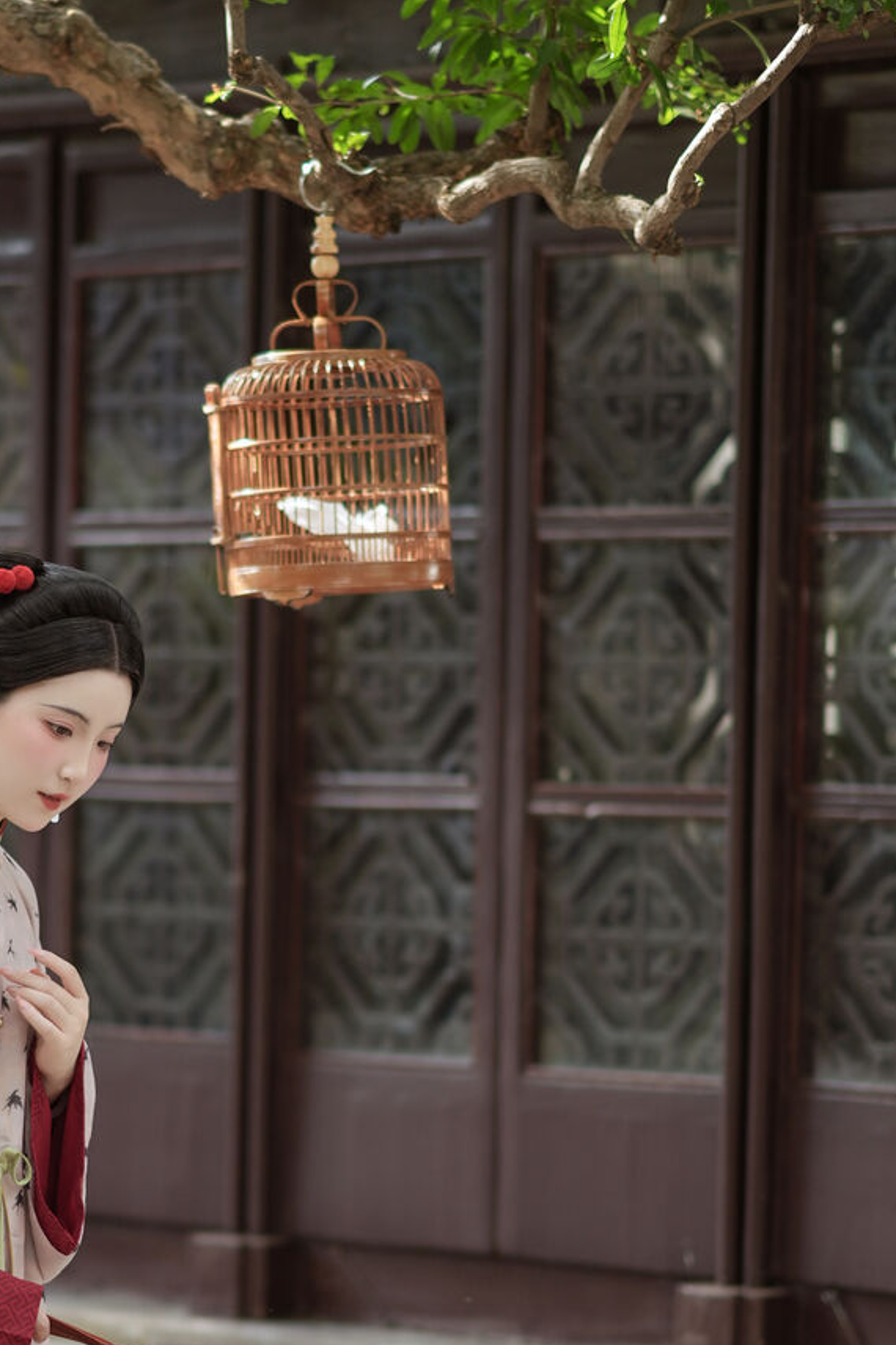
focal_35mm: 179
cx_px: 215
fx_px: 6682
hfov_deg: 7.7
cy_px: 845
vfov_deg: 11.5
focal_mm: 85
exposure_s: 1/800
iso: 125
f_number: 1.4
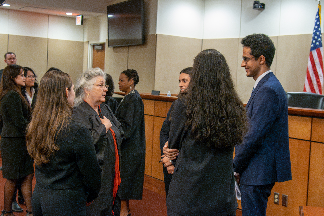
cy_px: 108
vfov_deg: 26.5
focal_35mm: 51
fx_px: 459
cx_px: 162
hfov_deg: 38.9
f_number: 4
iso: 2500
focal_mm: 34
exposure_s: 1/125
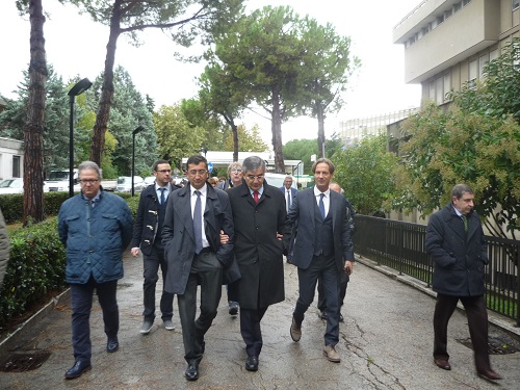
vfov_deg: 42.9
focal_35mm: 33
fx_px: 496
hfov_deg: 55.4
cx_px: 260
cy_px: 195
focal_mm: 5.5
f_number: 2.8
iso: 100
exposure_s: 1/50
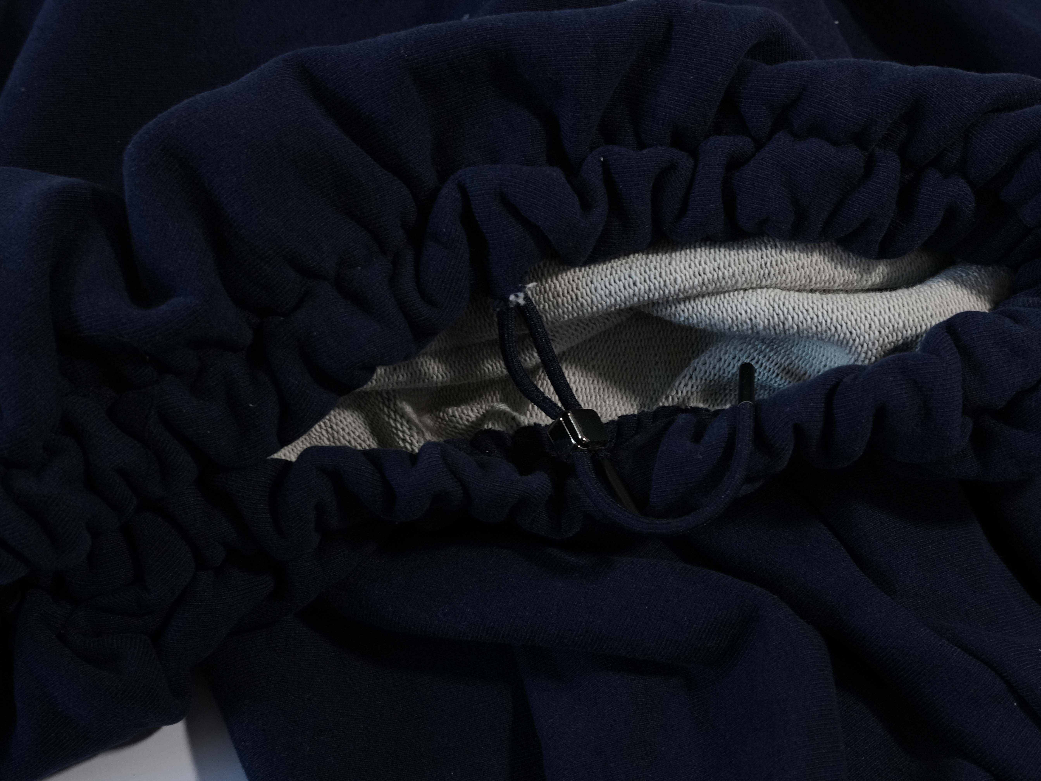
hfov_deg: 45.1
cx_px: 587
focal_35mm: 42
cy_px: 388
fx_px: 1250
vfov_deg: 34.7
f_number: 6.3
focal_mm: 25
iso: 800
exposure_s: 1/30
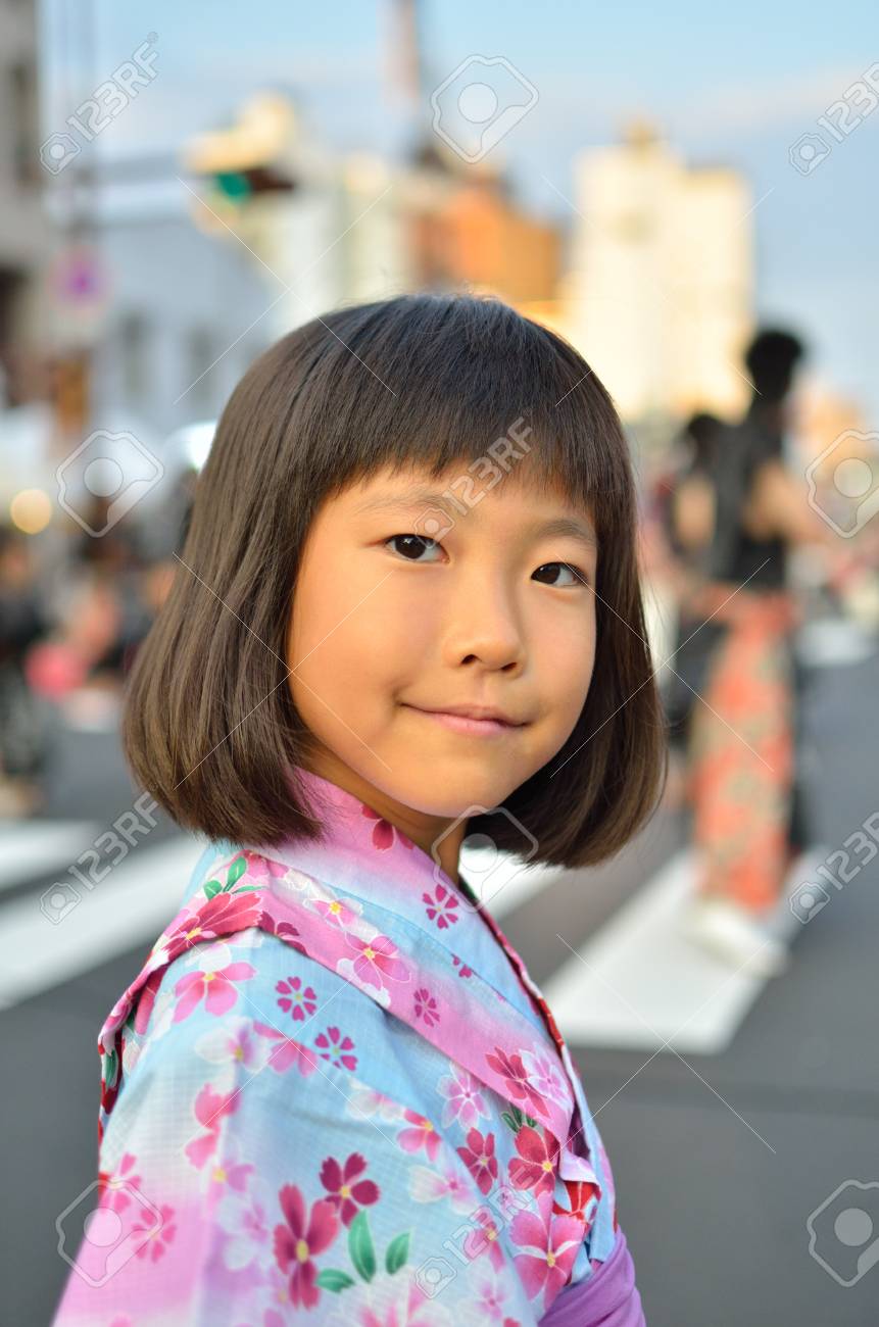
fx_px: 1931
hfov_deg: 25.6
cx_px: 440
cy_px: 664
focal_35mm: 52
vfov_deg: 37.9
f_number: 2
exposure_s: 1/1250
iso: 200
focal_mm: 35
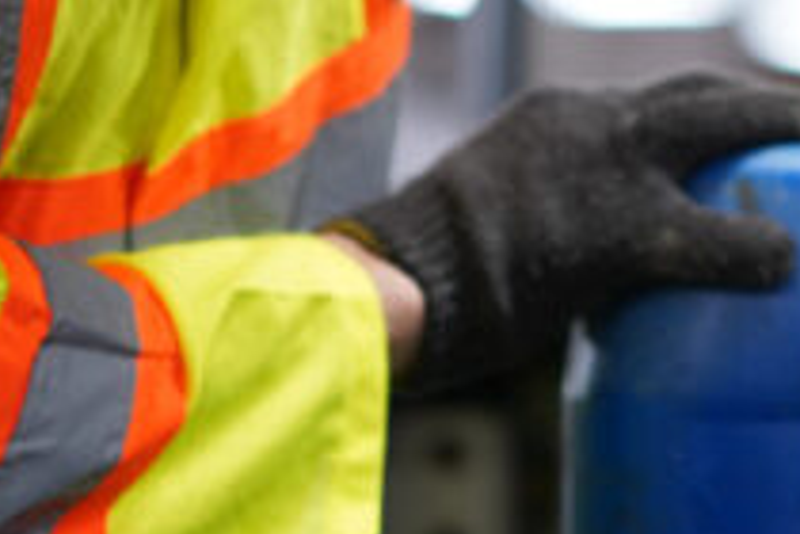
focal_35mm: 365
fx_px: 8110
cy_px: -416
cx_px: 888
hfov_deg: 5.6
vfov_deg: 3.7
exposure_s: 1/320
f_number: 1.6
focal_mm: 85
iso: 500
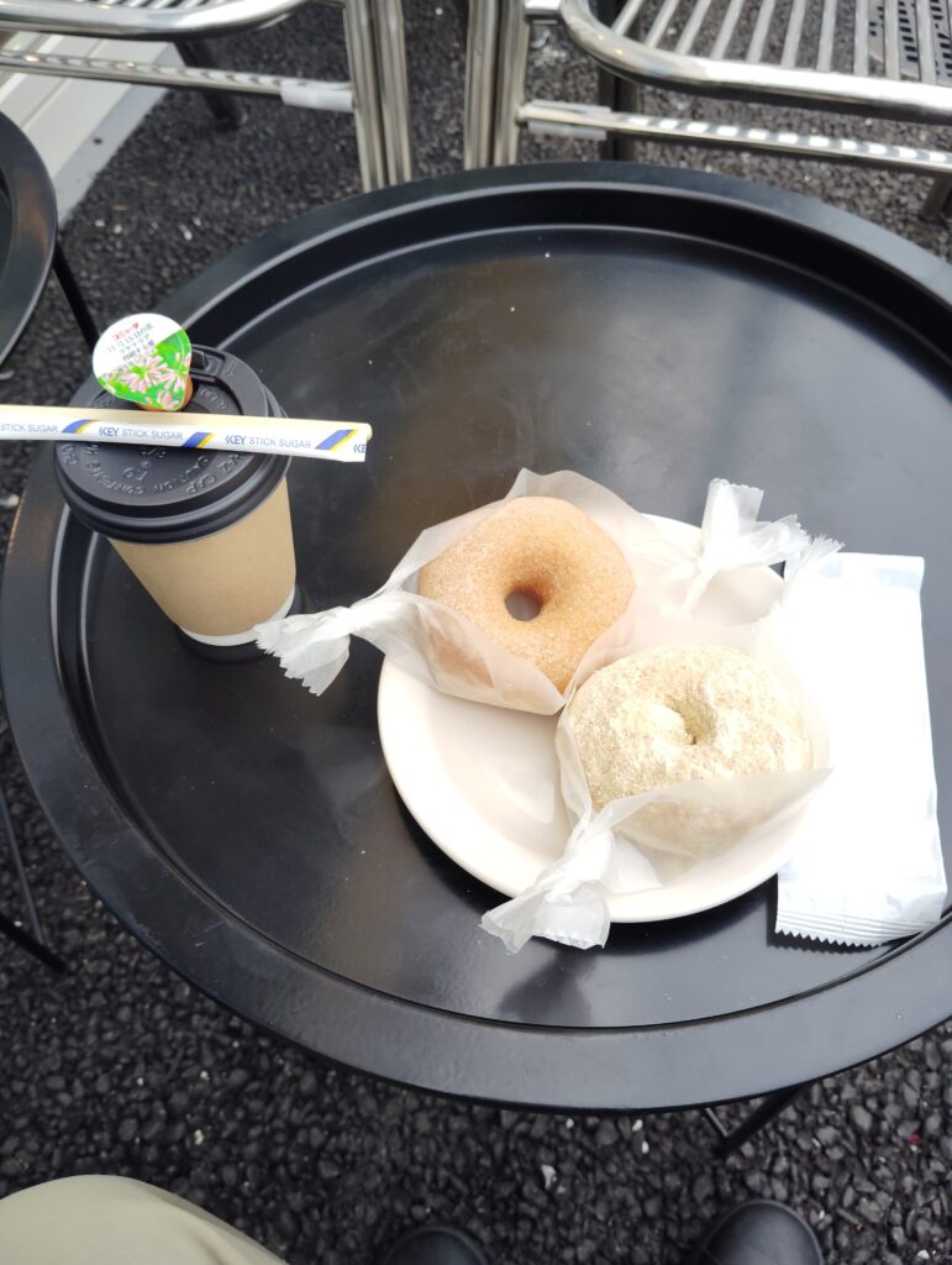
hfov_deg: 49.9
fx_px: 1024
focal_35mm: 28
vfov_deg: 63.4
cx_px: 476
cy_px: 632
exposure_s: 1/100
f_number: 1.8
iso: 358
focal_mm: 4.22
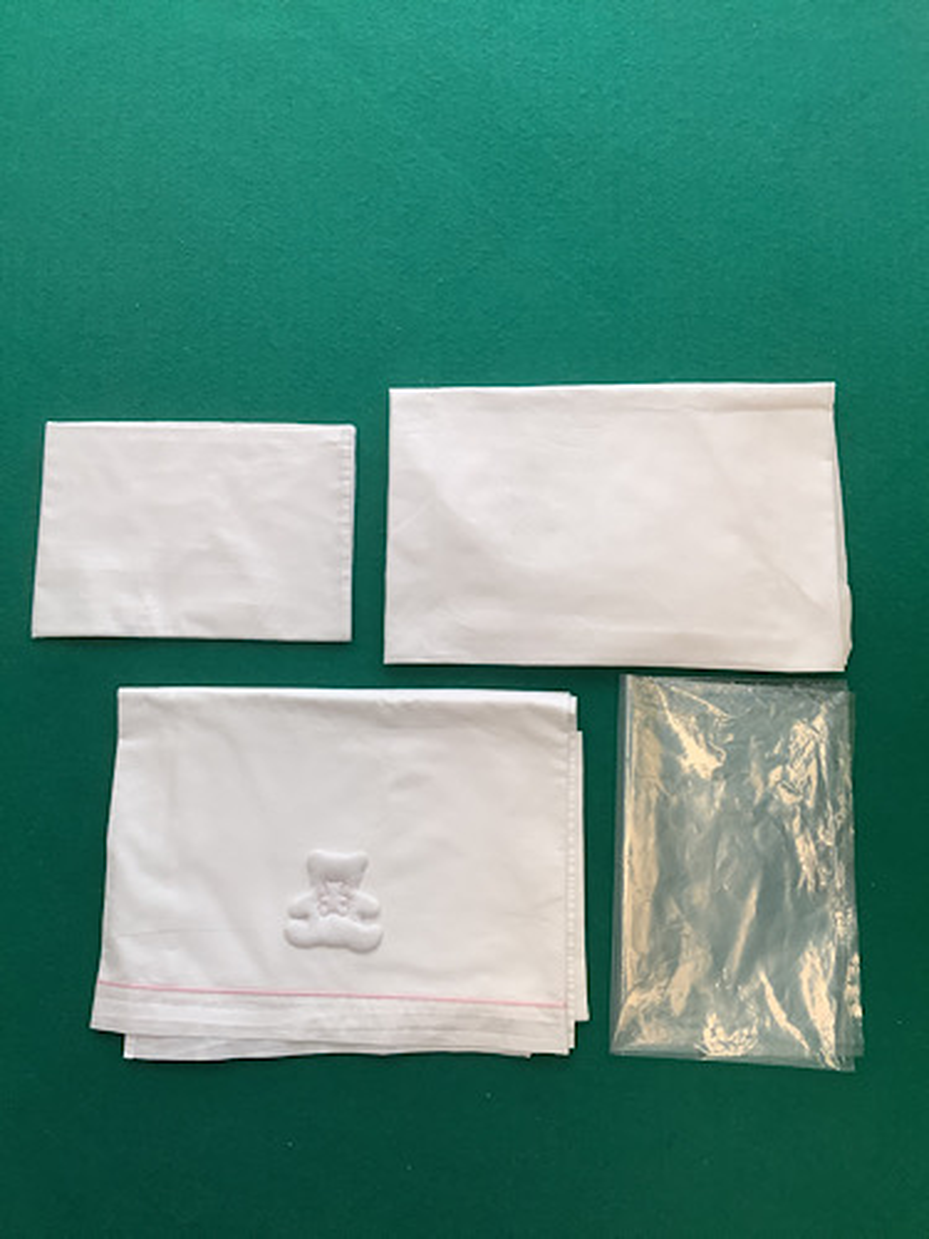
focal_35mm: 31
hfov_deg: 45.4
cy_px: 620
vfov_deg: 58.4
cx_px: 464
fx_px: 1109
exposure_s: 1/100
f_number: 2.4
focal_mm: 3.3
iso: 50
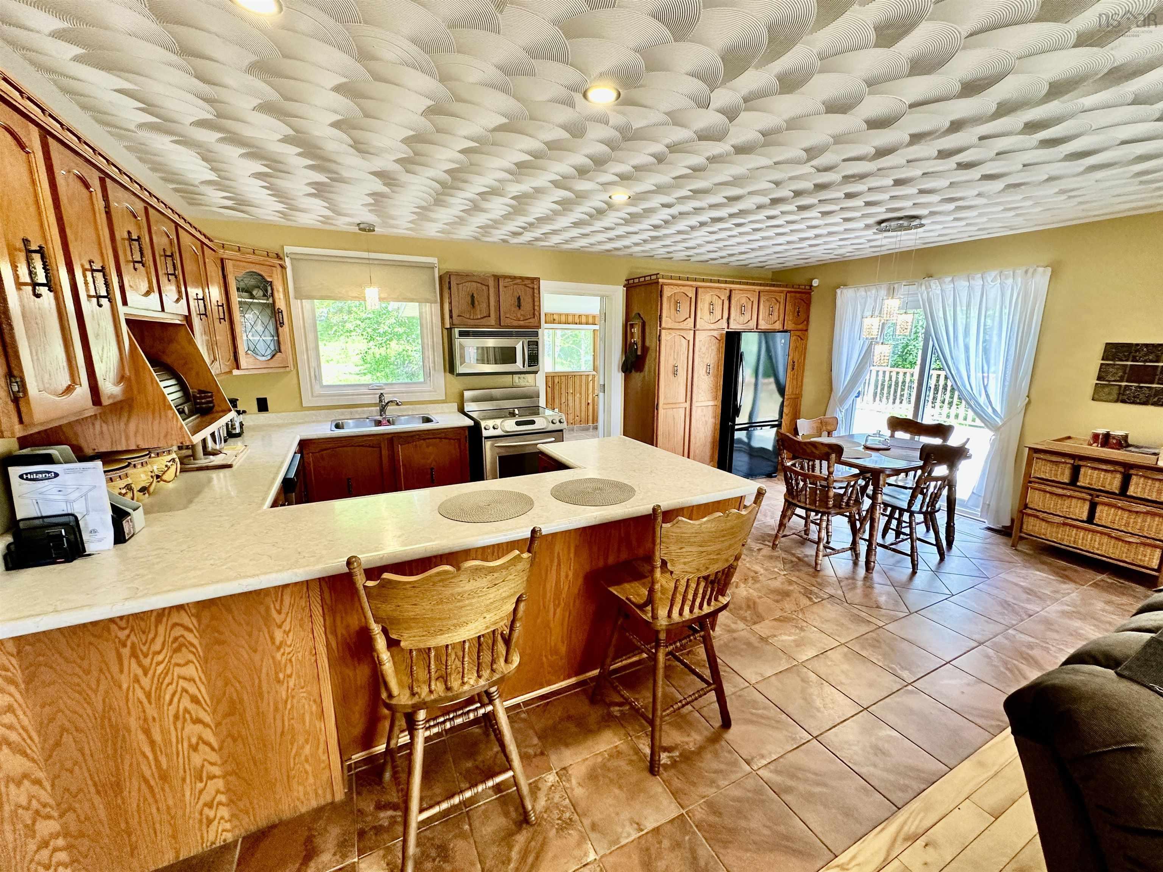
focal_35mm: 14
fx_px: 470
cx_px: 582
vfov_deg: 85.7
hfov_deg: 102.1
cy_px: 436
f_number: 2.2
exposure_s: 1/120
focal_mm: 2.22
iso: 200
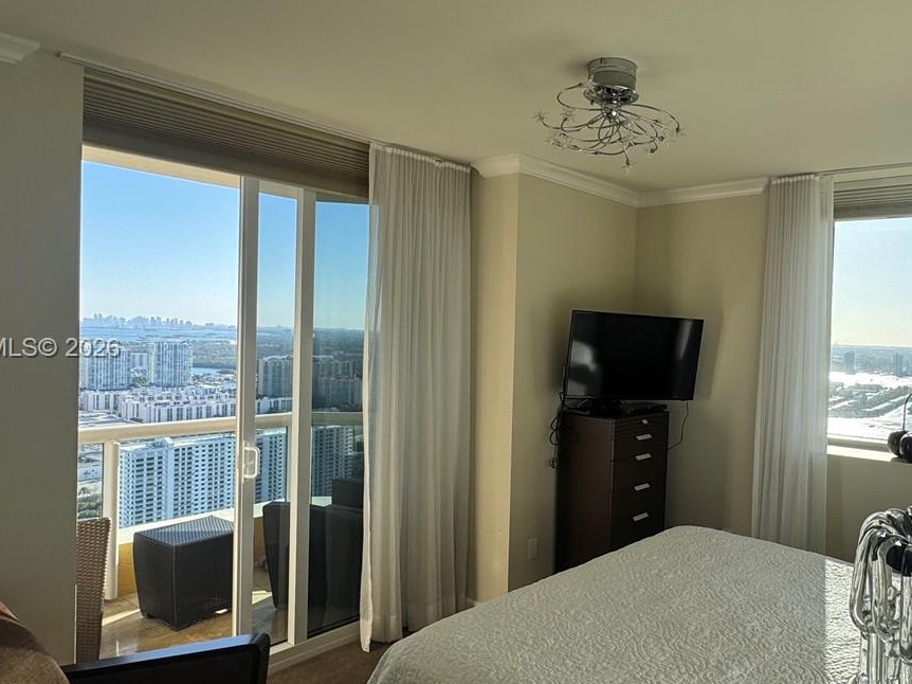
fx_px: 685
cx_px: 637
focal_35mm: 26
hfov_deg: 64.8
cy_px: 349
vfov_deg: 53.0
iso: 40
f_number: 2.2
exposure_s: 1/470
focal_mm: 2.22
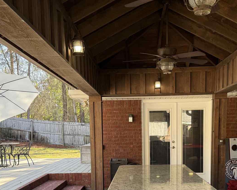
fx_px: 323
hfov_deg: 40.3
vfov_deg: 31.6
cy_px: 160
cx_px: 132
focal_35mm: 46
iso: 100
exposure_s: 1/250
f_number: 1.78
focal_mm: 6.76
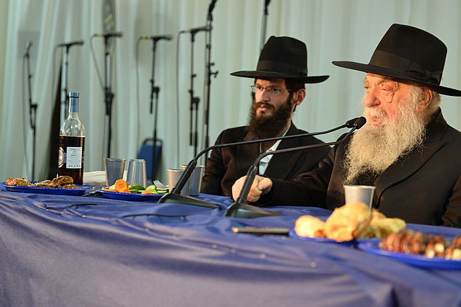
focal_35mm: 81
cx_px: 234
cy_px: 151
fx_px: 1037
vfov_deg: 16.9
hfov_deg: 25.1
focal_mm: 70
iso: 2500
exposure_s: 1/60
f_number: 3.5
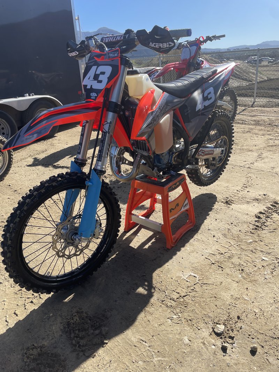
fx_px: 279
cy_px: 186
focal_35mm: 26
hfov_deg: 53.1
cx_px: 140
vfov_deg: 67.3
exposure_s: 1/1916
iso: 32
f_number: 1.6
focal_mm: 4.2
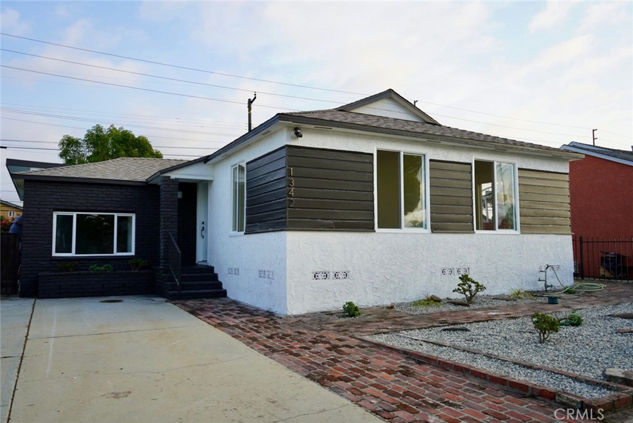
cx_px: 316
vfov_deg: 46.5
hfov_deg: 65.4
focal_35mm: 28
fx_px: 493
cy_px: 212
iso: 100
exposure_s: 1/200
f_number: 5
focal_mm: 28
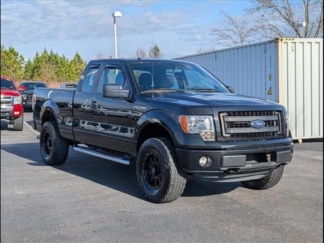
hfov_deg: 38.9
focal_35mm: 49
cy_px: 122
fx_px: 459
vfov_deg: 29.7
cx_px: 162
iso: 21
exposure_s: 1/1429
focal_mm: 6.9
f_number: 1.68
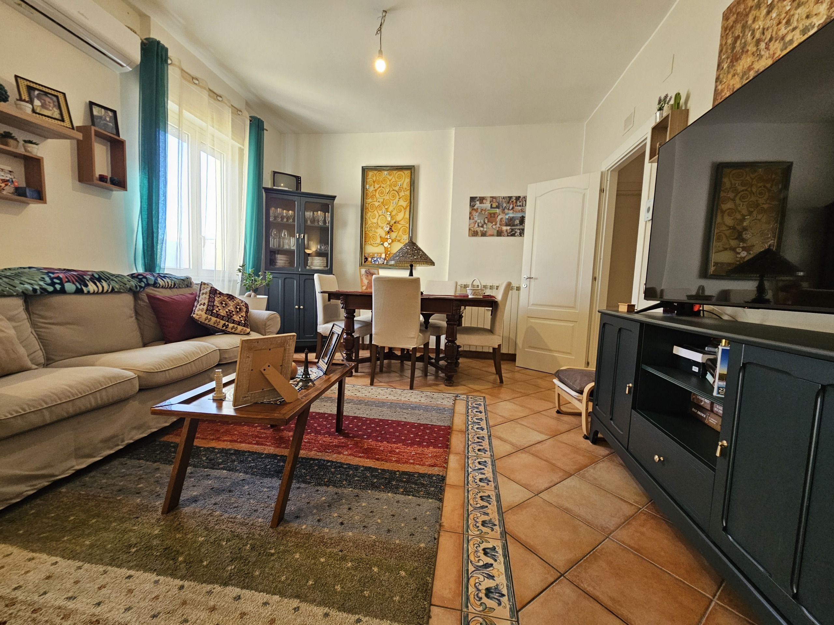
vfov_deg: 89.9
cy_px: 312
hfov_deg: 106.2
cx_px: 417
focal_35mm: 13
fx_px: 313
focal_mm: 2.2
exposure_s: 1/50
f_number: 2.2
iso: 200
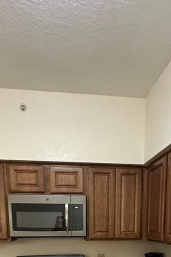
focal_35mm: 34
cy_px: 269
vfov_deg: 45.1
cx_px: 99
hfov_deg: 38.8
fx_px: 242
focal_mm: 2.22
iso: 200
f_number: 2.2
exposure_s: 1/60
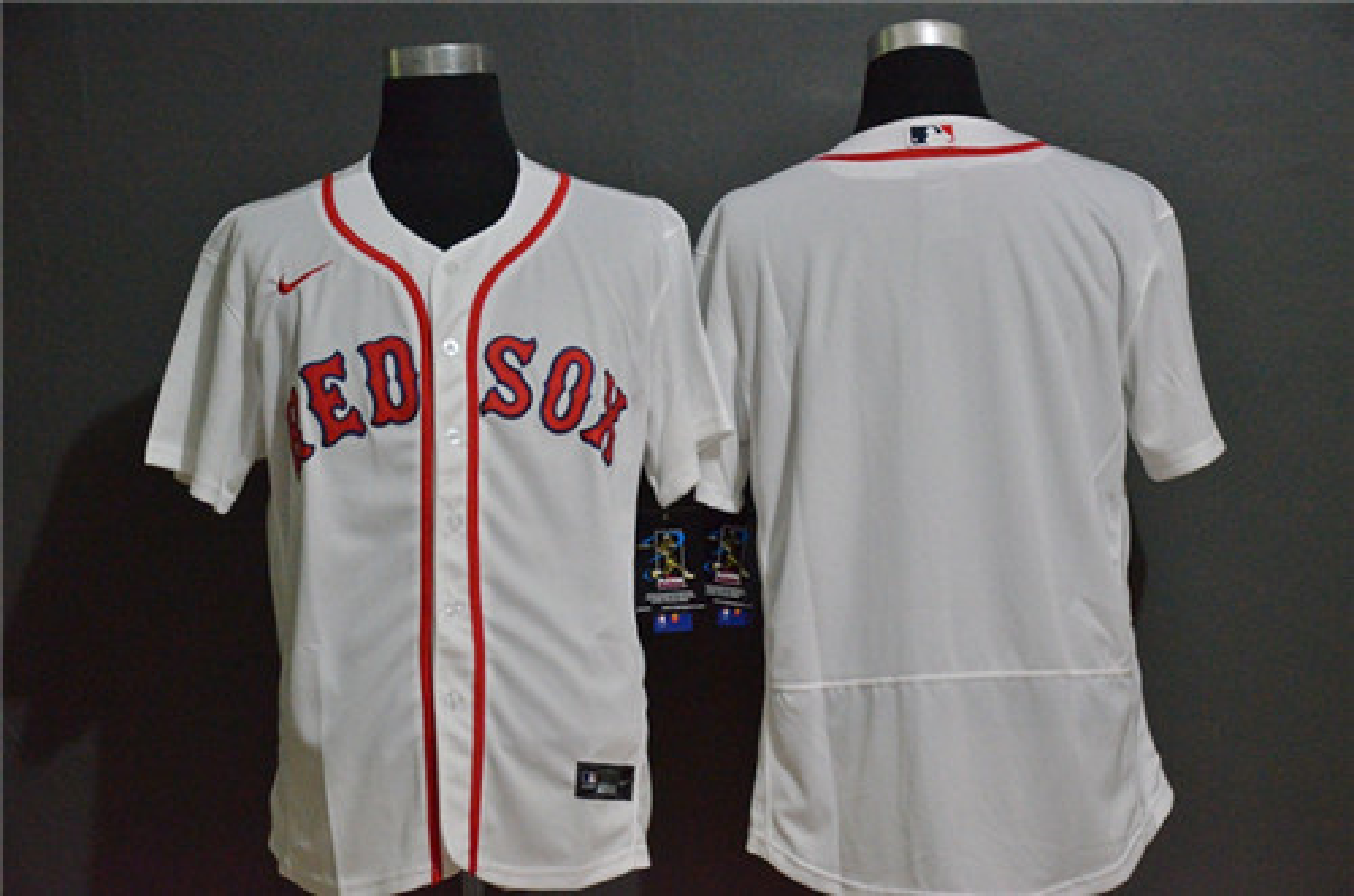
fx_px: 2815
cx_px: 677
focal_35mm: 75
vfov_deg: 18.1
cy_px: 448
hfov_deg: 27.0
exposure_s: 1/80
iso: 4000
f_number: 4.8
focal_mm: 50
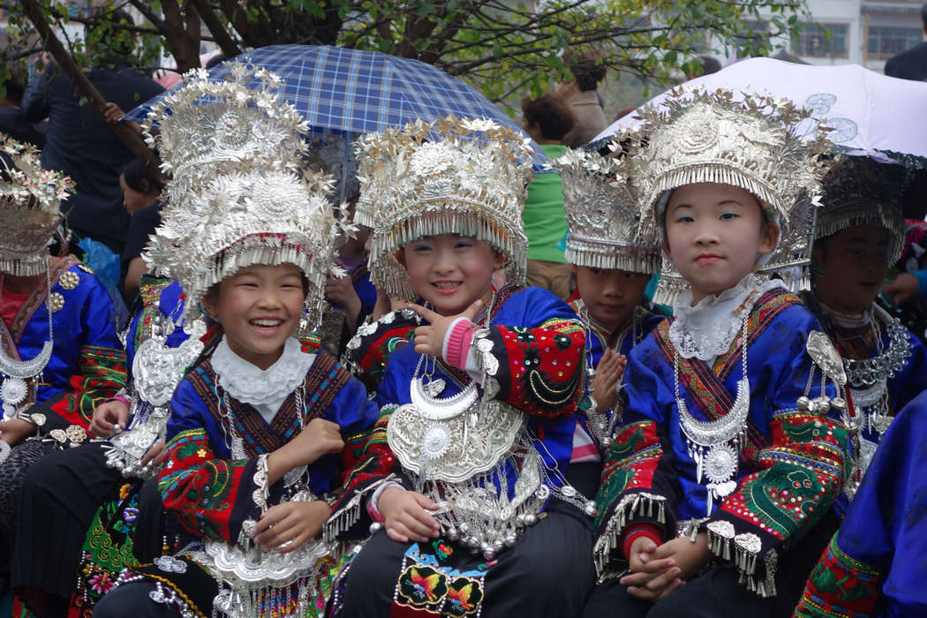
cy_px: 309
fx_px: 1622
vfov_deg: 21.6
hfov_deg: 31.9
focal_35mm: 63
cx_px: 464
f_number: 3.5
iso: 200
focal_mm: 23.27
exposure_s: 1/80
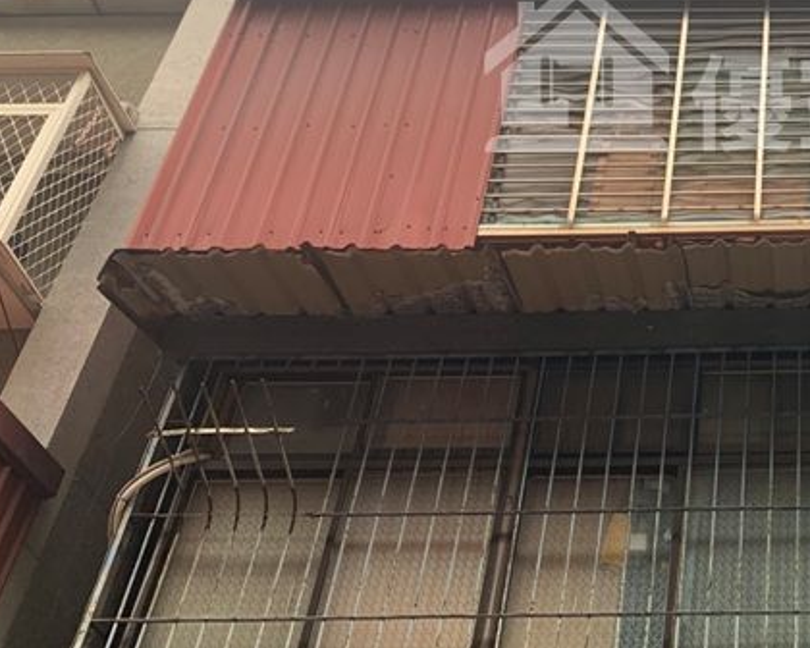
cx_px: 847
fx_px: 1390
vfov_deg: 25.4
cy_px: 64
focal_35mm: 58
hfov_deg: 29.8
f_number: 1.8
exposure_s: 1/122
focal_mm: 4.25
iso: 40
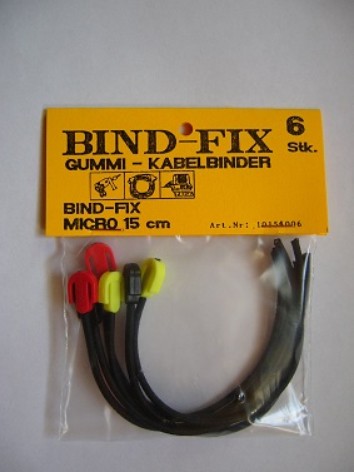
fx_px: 477
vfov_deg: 52.6
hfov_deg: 40.7
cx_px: 177
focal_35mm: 35
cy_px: 236
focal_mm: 5.8
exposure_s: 1/30
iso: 100
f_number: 2.8
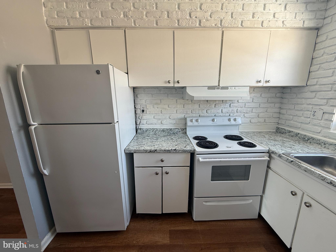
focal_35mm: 14
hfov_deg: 102.1
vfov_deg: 85.7
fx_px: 136
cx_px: 168
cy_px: 126
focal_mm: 2.22
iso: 64
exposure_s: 1/99
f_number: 2.2
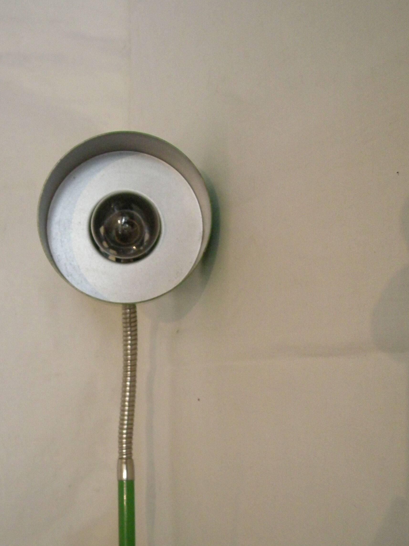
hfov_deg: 30.7
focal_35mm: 47
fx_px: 740
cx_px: 138
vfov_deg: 40.4
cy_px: 308
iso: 400
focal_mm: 5.7
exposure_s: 1/40.4
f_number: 2.8
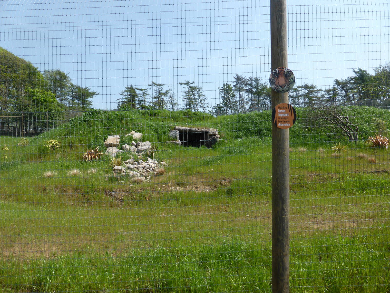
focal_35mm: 25
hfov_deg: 69.4
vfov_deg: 54.9
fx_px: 282
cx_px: 195
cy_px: 146
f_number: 3.3
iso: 100
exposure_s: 1/1000
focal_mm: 4.3
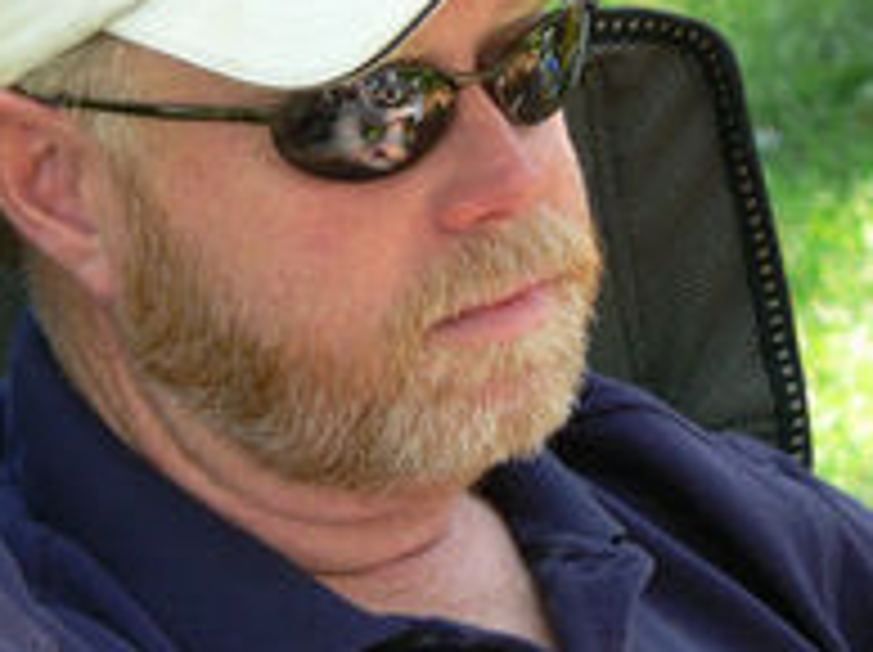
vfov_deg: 3.2
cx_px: 351
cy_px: 297
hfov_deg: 4.3
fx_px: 11738
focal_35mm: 466
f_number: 3.6
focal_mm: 37.7
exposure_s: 1/50
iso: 80
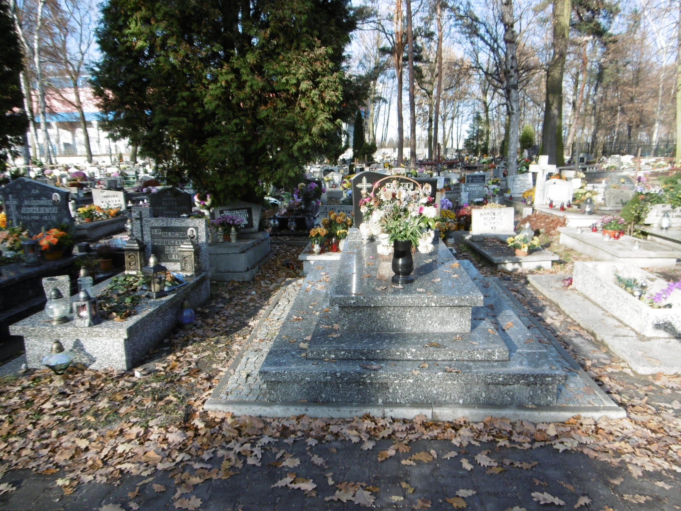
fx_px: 472
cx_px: 340
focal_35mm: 24
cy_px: 256
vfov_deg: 56.8
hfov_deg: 71.6
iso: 100
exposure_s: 1/250
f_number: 3.1
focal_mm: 4.3
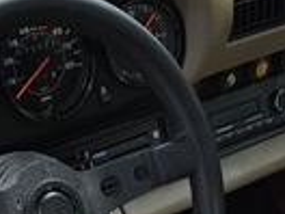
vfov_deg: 10.1
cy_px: 450
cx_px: 272
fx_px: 1103
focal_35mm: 134
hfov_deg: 14.5
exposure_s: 1/30
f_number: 1.8
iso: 640
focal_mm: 5.4
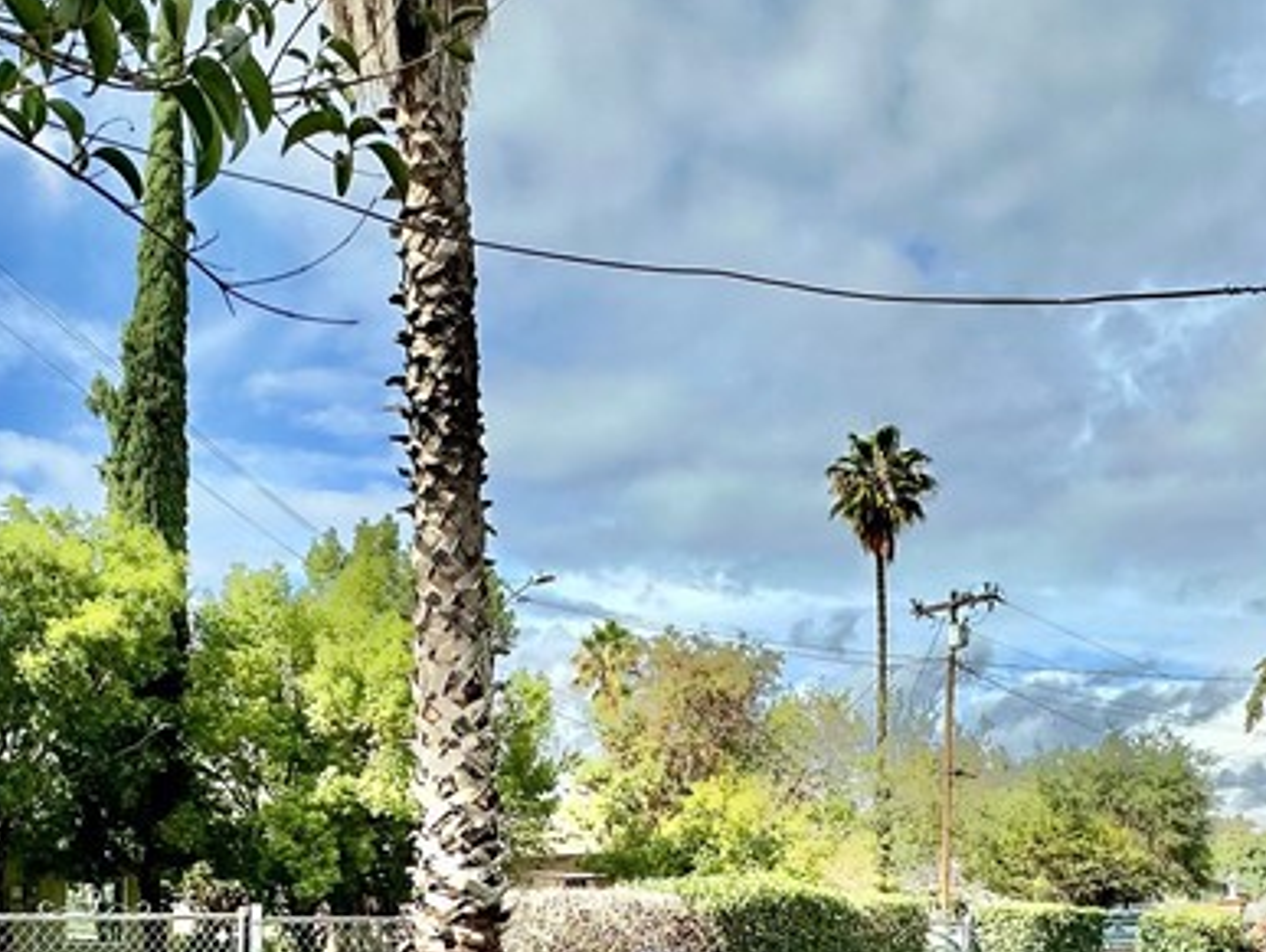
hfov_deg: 50.1
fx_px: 1354
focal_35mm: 37
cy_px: 932
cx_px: 615
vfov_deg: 35.4
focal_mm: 2.22
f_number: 2.2
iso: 50
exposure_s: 1/1887
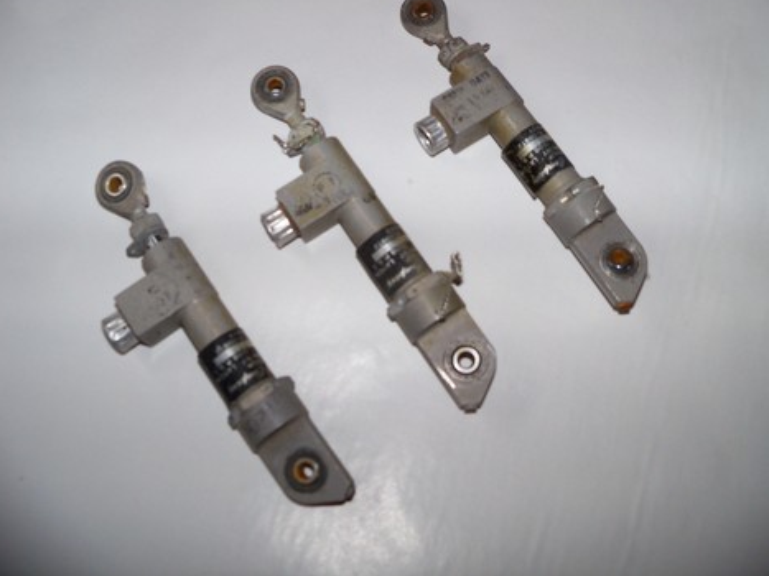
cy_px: 283
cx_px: 379
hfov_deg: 51.4
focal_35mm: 36
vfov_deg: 39.6
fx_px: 800
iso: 100
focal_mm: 6.2
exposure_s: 1/125
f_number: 3.5
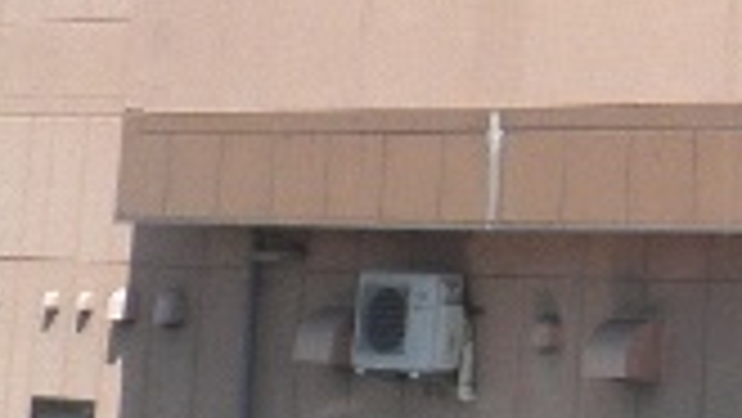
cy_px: -252
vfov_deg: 10.6
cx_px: 1147
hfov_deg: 17.3
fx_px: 2165
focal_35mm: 110
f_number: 7.9
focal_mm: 4.7
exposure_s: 1/125
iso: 64
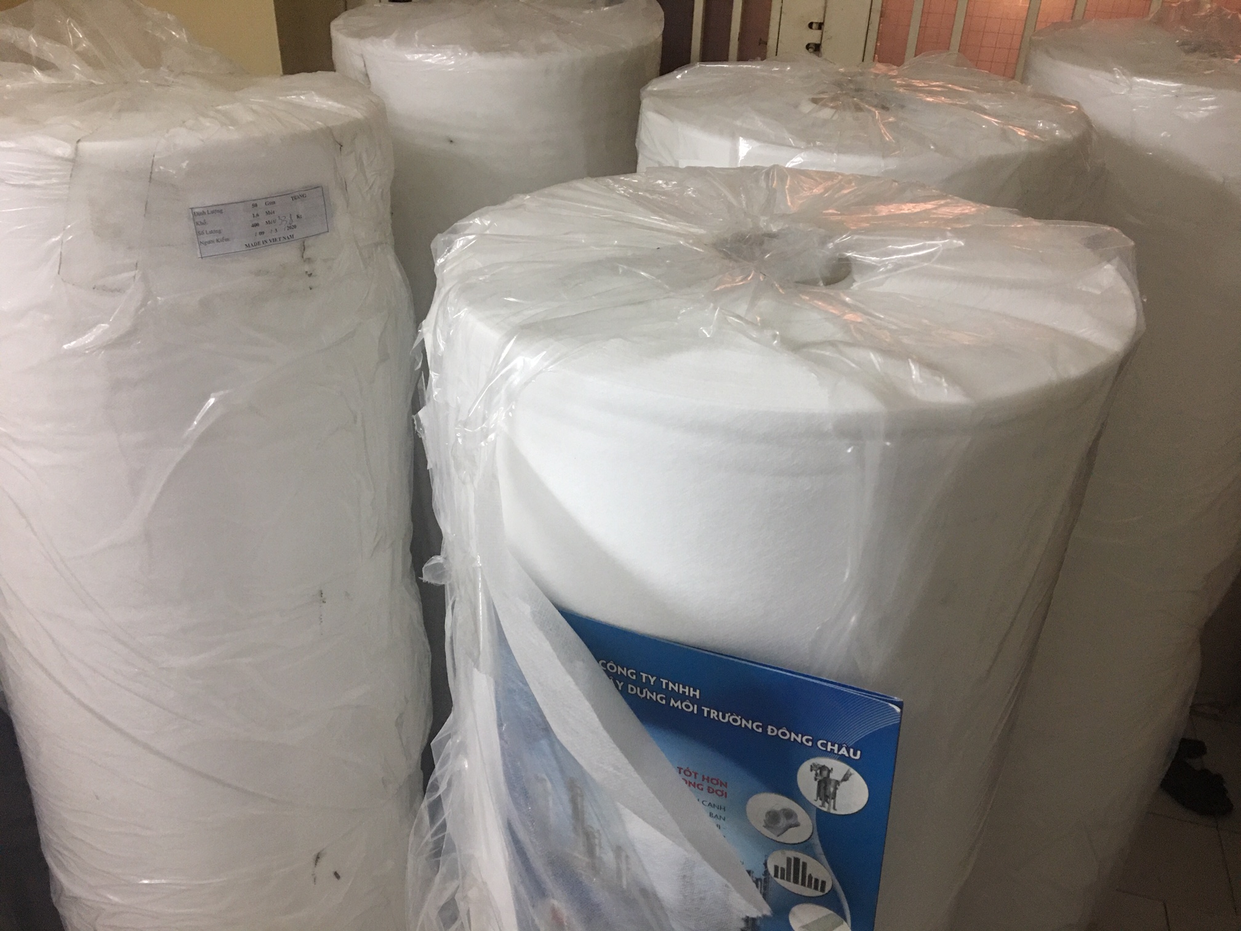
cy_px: 466
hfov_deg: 61.7
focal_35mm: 29
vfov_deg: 48.2
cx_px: 620
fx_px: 1040
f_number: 2.2
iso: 100
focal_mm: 4.15
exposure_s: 1/17
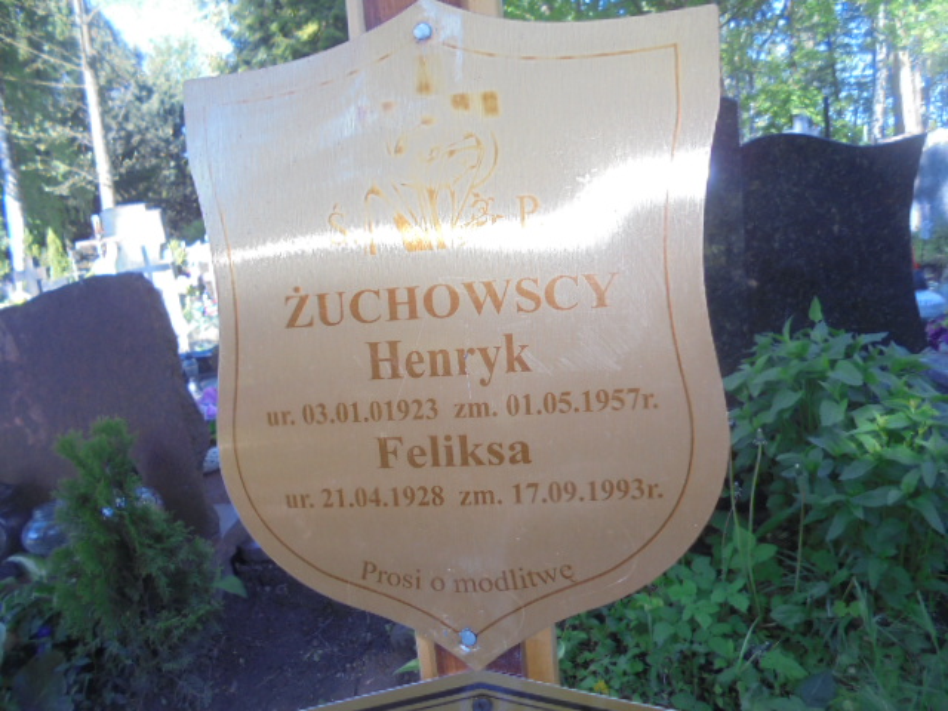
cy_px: 356
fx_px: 712
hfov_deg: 67.3
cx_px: 474
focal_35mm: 26
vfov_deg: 53.1
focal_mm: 4.6
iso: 100
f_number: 3.5
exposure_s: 1/100
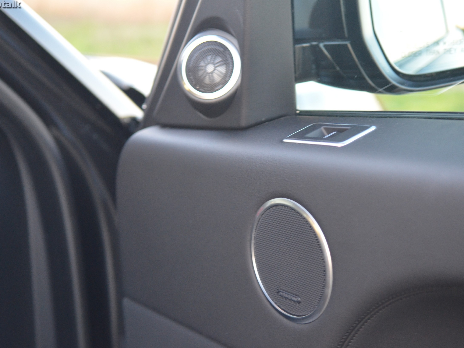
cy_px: 175
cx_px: 238
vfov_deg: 25.4
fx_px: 771
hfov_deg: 33.5
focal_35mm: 58
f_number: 2.8
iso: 1600
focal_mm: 35
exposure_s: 1/50
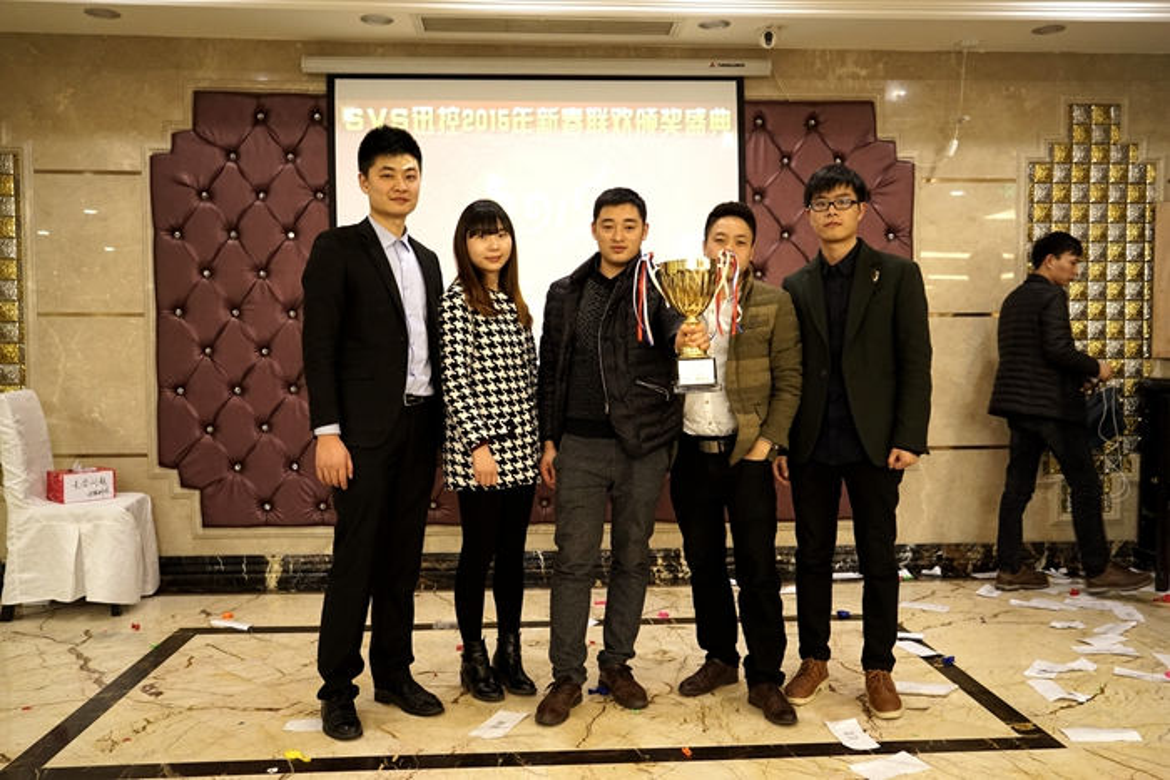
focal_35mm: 30
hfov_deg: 61.9
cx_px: 585
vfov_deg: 43.6
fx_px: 975
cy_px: 390
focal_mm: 30
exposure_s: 1/40
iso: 1600
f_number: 4
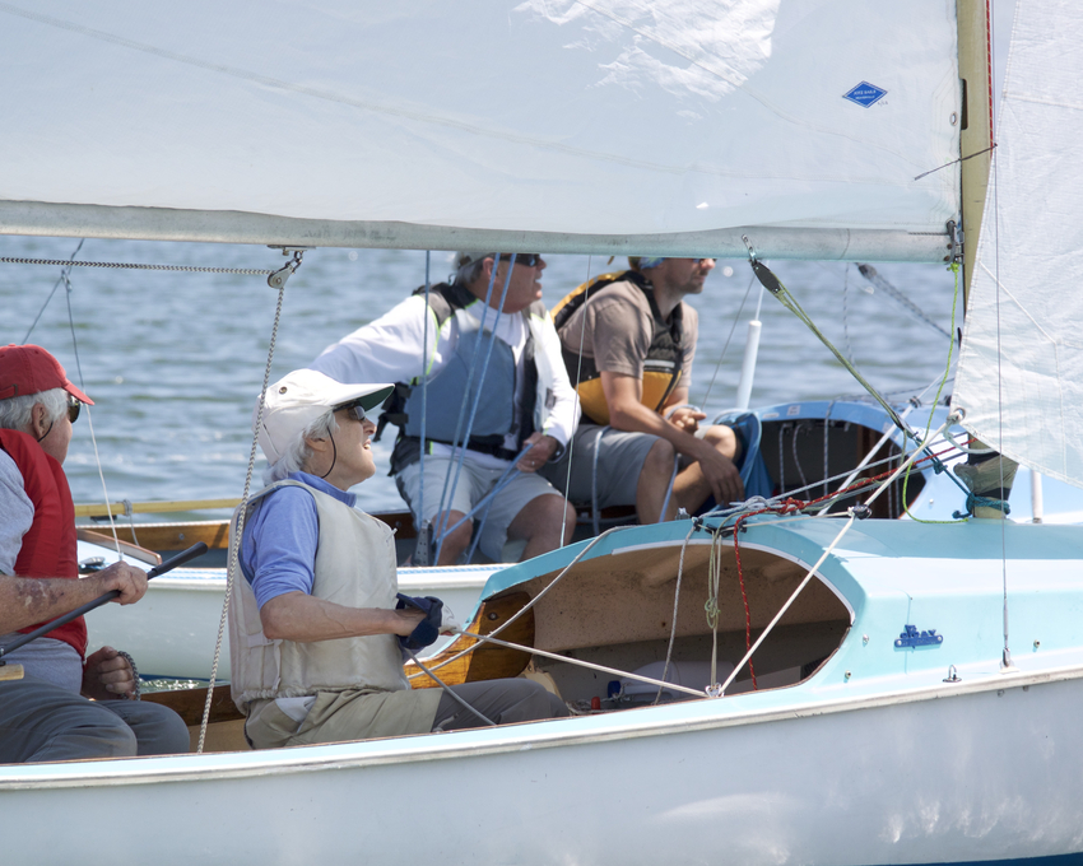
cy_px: 434
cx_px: 531
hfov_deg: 4.5
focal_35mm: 431
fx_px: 13815
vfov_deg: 3.6
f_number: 5.3
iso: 160
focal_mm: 141.3
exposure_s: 1/500
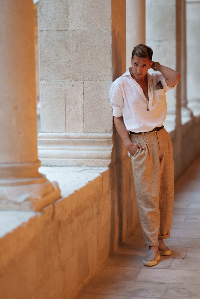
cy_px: 150
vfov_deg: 23.9
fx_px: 708
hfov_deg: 16.1
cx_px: 100
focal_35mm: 85
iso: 1000
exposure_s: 1/100
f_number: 1.4
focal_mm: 85
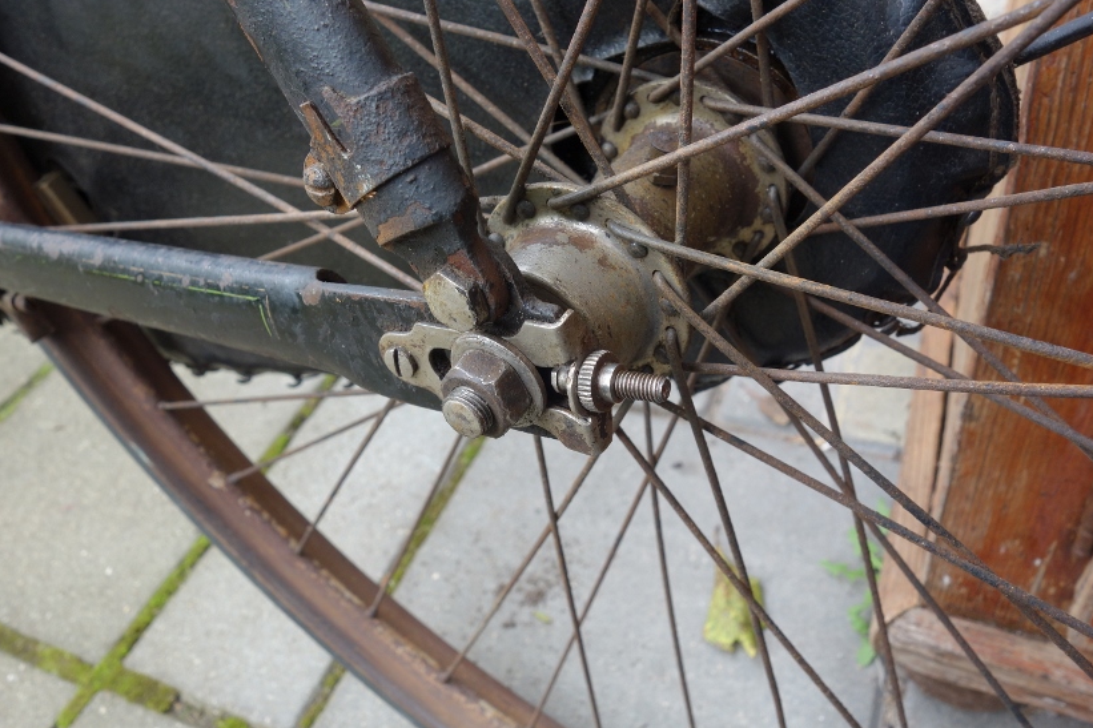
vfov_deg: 44.9
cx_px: 539
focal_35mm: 29
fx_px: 880
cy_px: 355
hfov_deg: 63.7
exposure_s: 1/30
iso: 250
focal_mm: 10.4
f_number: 6.3
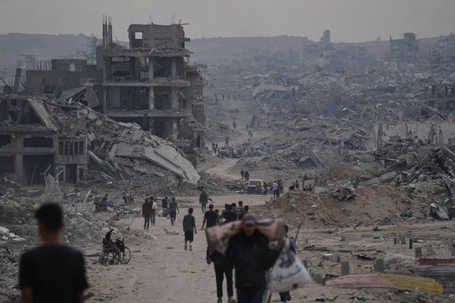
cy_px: 152
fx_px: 3159
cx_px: 228
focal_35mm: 250
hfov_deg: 8.2
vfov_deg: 5.5
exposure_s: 1/1600
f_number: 5.6
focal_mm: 250
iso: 250
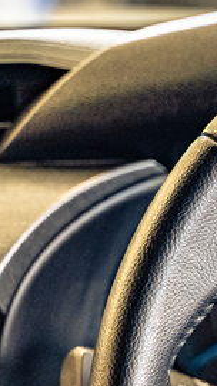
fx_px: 2269
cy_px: 479
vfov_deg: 9.6
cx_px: 605
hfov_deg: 5.2
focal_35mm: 222
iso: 1250
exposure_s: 1/80
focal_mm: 56
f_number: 2.8
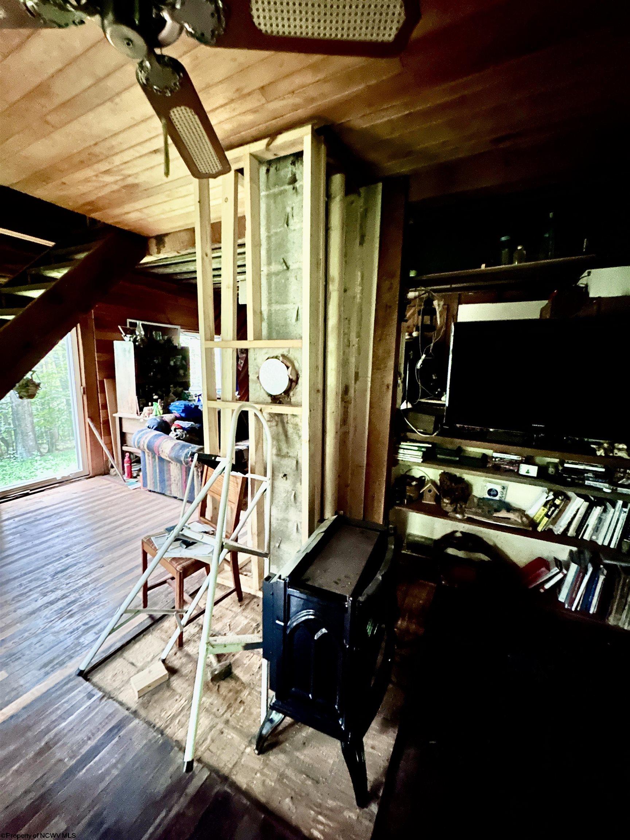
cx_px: 315
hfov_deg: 85.7
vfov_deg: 102.1
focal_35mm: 14
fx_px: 340
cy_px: 420
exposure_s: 1/8
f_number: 2.2
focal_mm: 2.22
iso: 1600
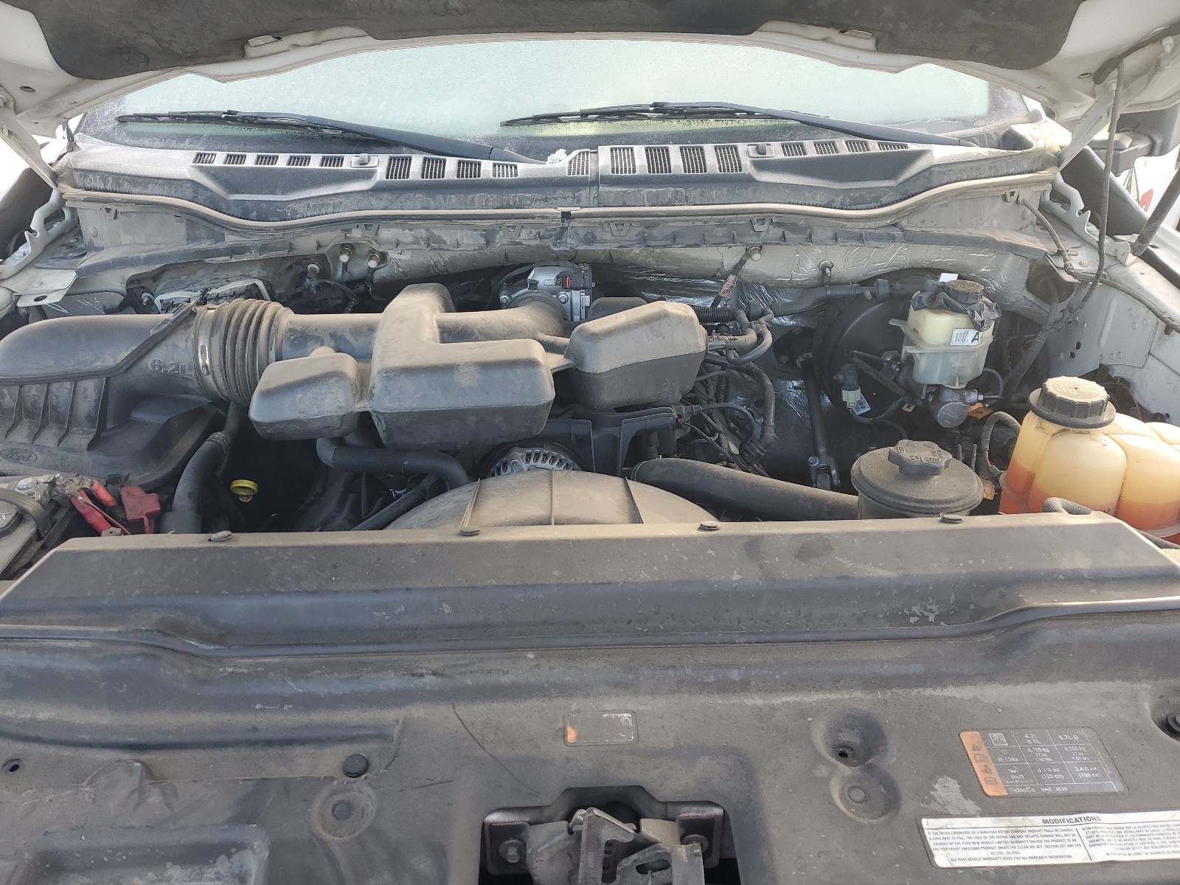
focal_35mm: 26
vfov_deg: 53.1
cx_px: 590
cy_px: 442
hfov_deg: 67.3
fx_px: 886
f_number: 1.5
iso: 51
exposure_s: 1/120
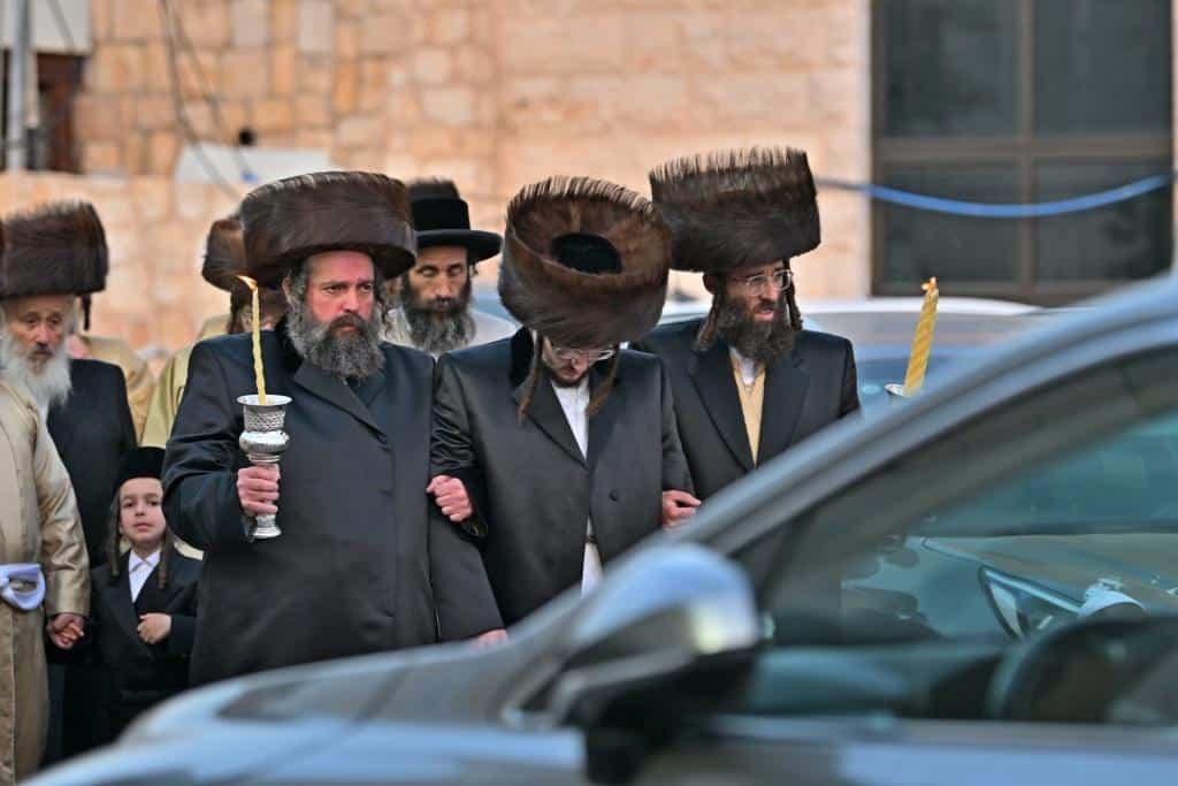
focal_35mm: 187
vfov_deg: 7.3
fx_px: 6119
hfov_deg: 11.0
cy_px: 393
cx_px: 589
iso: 200
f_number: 2.8
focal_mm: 125
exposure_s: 1/250
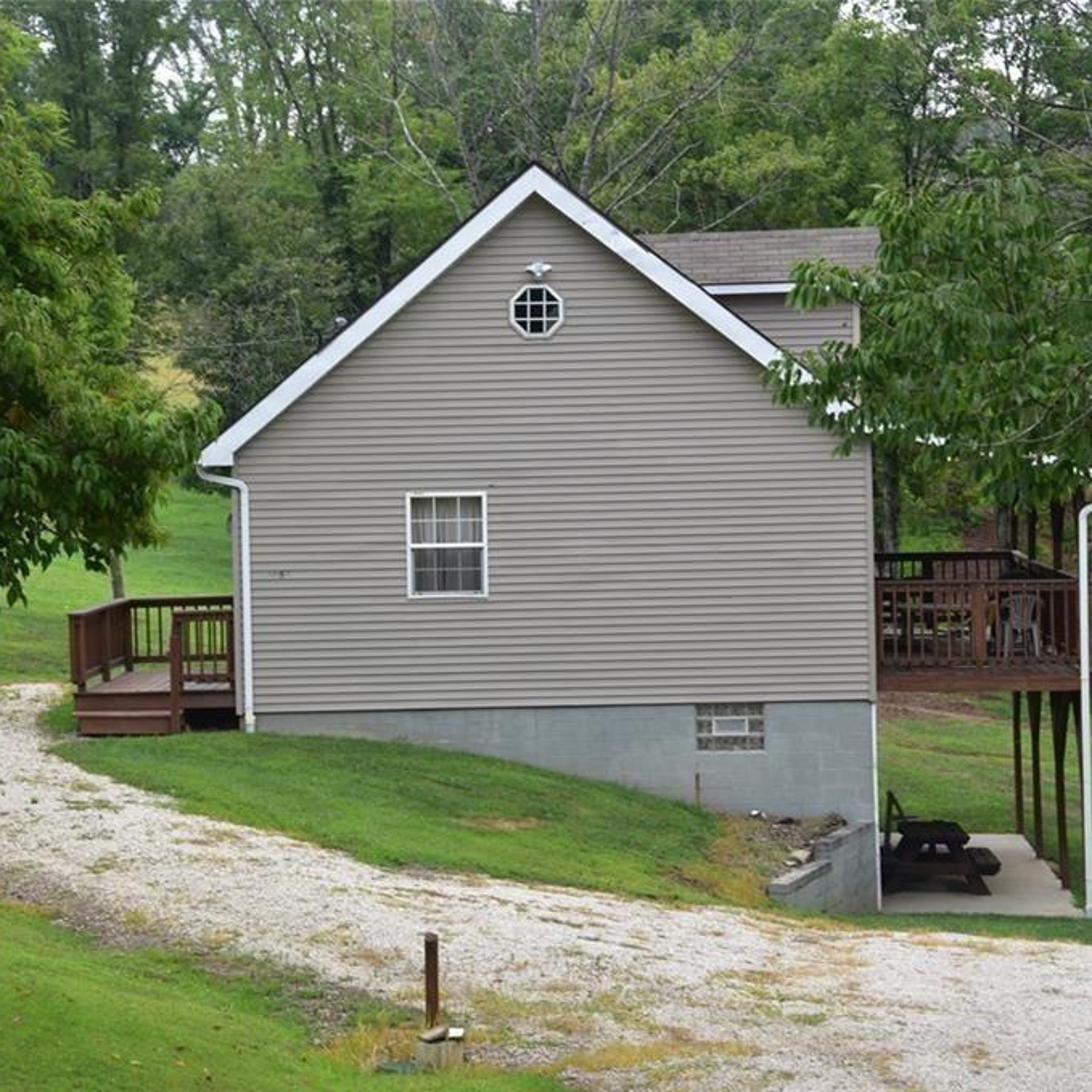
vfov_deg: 14.8
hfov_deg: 14.8
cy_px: 548
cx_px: 526
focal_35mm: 118
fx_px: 4211
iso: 400
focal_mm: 92
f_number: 8
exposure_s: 1/60
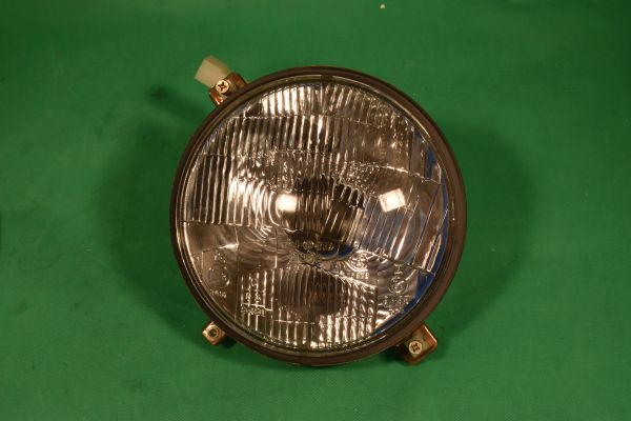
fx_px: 1183
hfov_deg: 29.9
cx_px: 316
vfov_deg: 20.2
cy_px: 210
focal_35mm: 68
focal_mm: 45
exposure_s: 1/80
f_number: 22
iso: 720
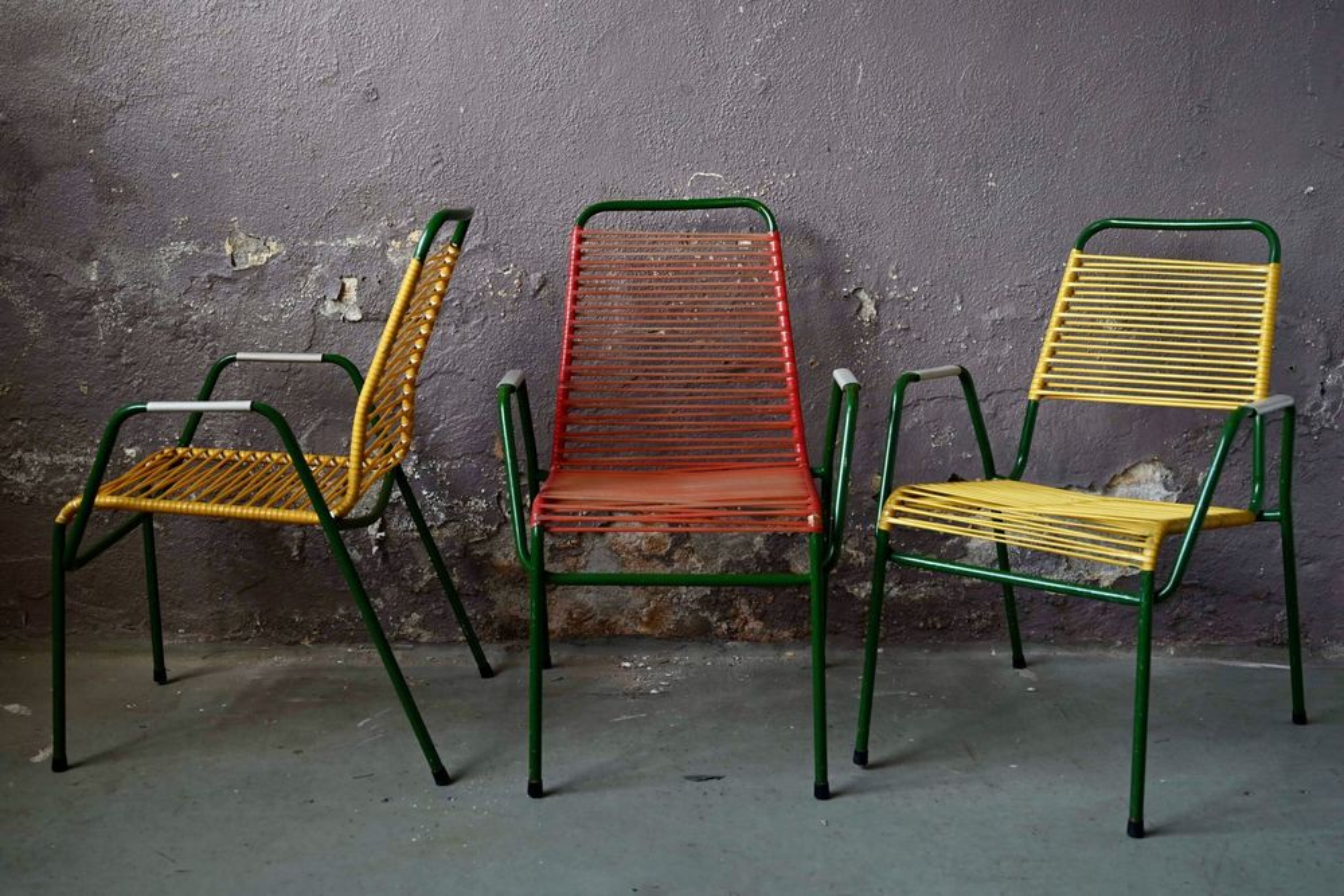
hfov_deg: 46.4
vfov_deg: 31.9
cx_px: 672
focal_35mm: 42
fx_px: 1568
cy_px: 448
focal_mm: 42
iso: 800
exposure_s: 1/80
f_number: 4.5
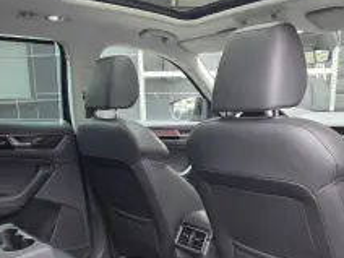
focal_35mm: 39
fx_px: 388
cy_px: 195
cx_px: 174
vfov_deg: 35.9
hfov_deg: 47.9
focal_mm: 6.3
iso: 640
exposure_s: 1/100
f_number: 1.7
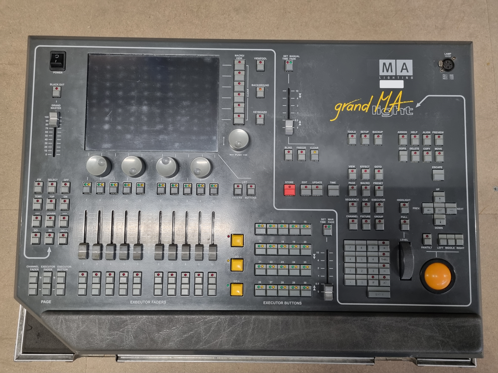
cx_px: 249
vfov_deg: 53.1
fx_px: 374
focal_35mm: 26
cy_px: 186
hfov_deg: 67.3
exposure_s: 1/40
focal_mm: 5.4
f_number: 1.8
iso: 400
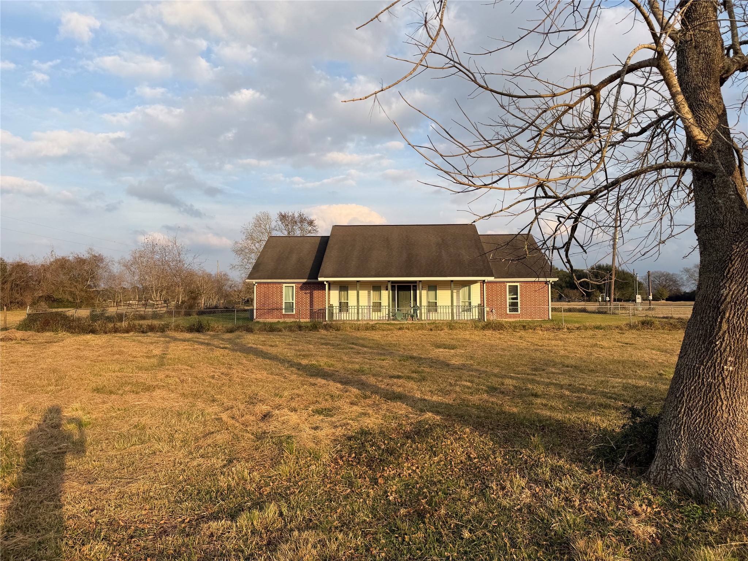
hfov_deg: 71.6
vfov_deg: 56.8
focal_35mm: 24
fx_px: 519
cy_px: 280
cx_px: 374
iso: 80
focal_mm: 6.76
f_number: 1.78
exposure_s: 1/2525
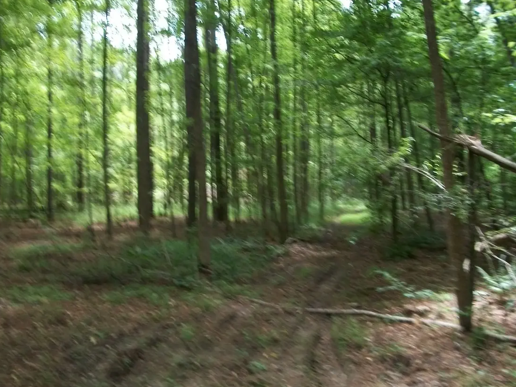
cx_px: 234
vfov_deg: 40.7
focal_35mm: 35
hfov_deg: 52.5
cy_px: 183
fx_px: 522
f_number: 2.9
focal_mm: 5.7
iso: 80
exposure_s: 1/40
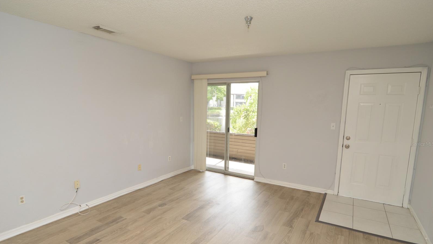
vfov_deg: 58.0
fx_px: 218
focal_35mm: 19
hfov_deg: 89.6
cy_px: 144
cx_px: 218
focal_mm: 12
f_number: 5
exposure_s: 1/100
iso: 400
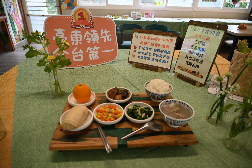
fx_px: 168
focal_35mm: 24
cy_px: 84
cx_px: 126
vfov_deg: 53.1
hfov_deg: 73.8
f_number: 4
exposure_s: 1/125
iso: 900
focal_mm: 24
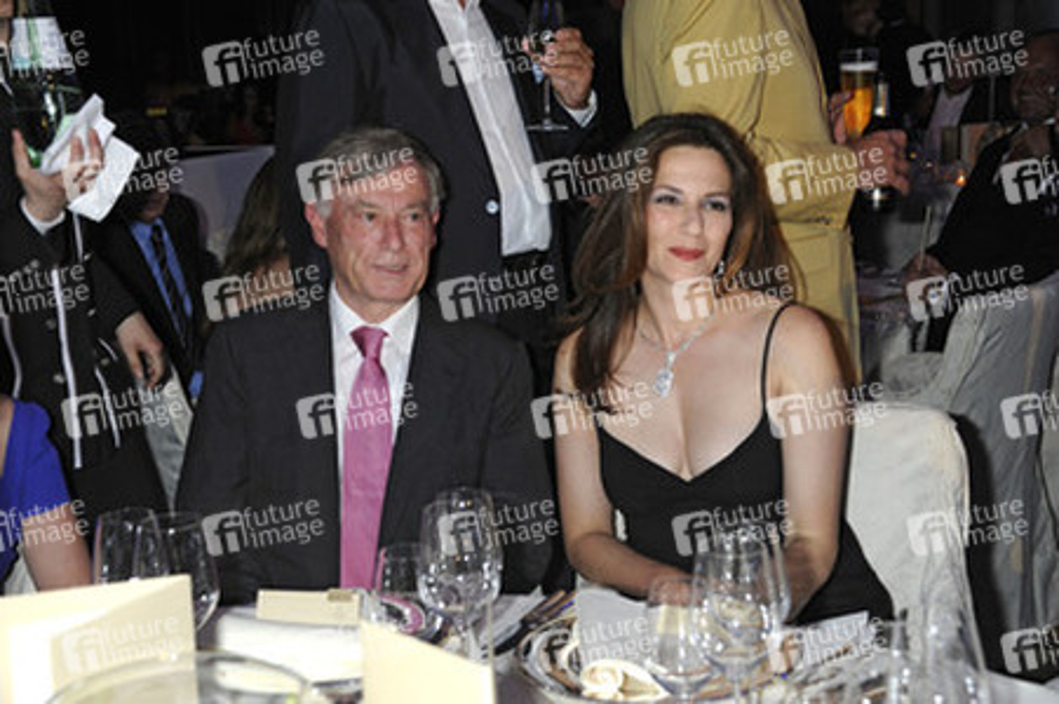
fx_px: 1646
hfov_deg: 35.7
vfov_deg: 24.2
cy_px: 352
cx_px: 530
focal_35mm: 56
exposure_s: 1/80
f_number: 5.6
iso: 1000
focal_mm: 56
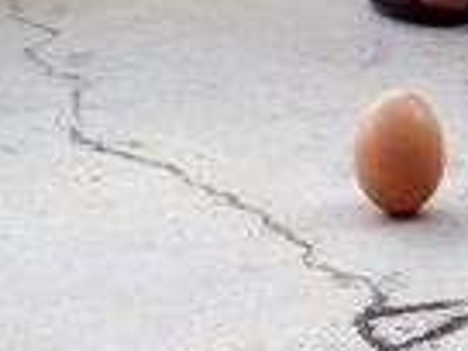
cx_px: 478
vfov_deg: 9.2
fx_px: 2082
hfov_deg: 12.7
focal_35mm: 154
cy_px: 657
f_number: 2.4
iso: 64
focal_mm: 4.28
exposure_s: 1/209
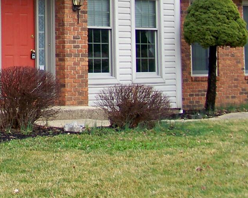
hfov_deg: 15.5
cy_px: -26
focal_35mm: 118
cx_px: -78
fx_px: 866
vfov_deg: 12.8
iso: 64
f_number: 2.8
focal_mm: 6.75
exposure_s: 1/80
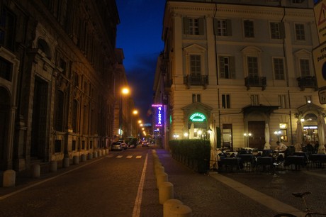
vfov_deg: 47.9
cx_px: 163
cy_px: 108
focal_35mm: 27
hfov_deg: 67.4
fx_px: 244
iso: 1600
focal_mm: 18
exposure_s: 1/40
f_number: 3.5
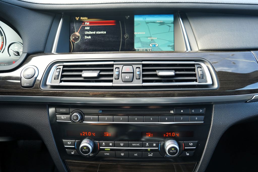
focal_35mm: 26
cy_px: 86
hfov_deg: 69.4
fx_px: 186
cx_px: 129
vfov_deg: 49.6
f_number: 4
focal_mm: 26
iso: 250
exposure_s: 1/60
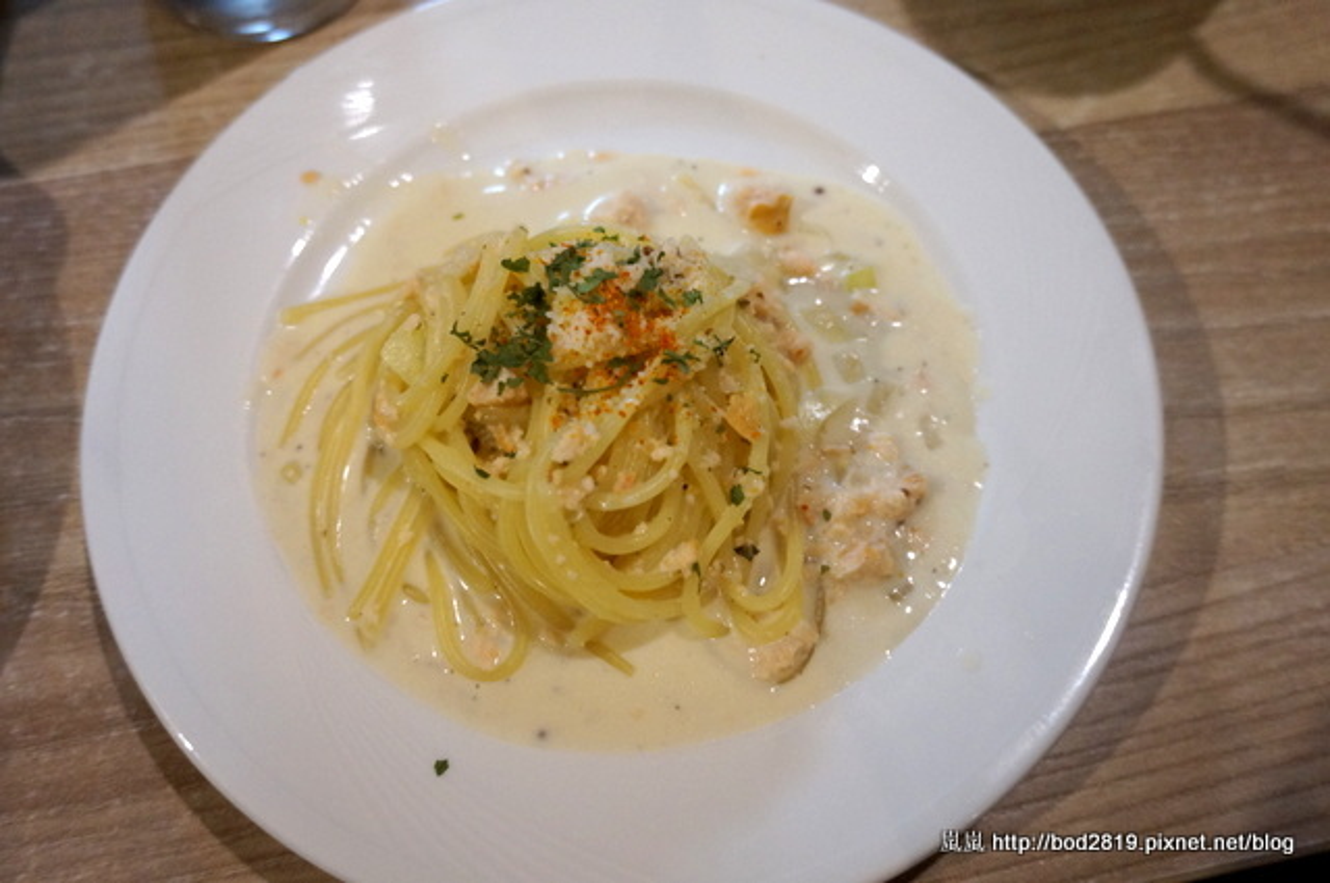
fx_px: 1107
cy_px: 442
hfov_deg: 62.0
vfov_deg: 43.5
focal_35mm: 30
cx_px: 665
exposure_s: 1/60
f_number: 4
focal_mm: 20
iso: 2000
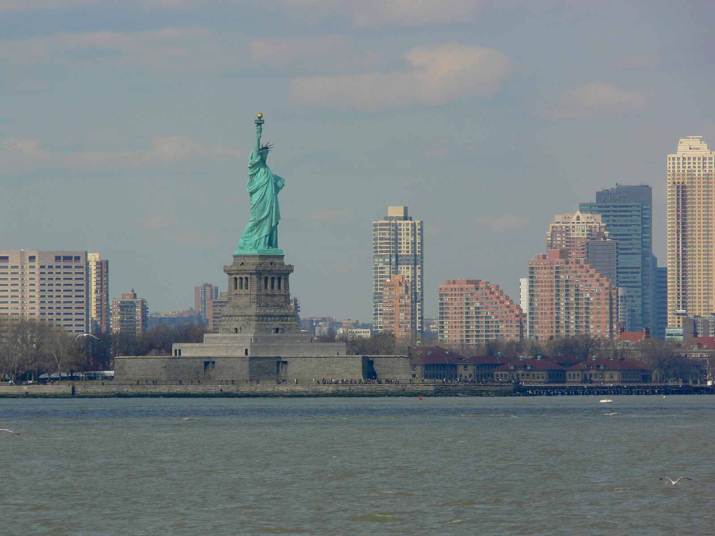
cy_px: 268
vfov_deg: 3.5
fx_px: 8675
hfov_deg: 4.7
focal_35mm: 420
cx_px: 358
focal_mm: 88.8
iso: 80
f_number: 6.3
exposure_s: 1/400
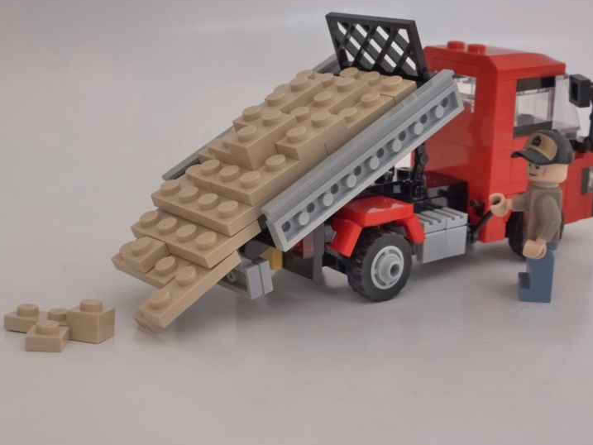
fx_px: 994
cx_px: 298
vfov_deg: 25.2
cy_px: 216
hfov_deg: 33.2
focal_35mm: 58
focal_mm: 9.4
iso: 400
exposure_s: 1/20
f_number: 4.3
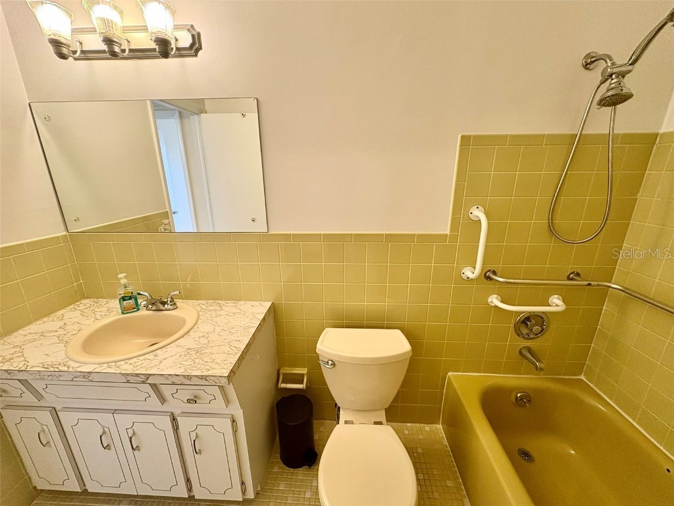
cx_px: 337
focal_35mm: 14
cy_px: 253
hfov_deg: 102.1
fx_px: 273
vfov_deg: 85.7
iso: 125
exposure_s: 1/60
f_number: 2.2
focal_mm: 2.22
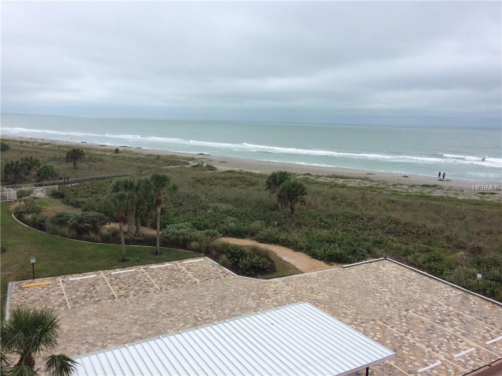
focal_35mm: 29
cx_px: 251
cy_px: 188
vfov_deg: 48.2
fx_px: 421
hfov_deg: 61.7
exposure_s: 1/805
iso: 32
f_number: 2.2
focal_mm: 4.15
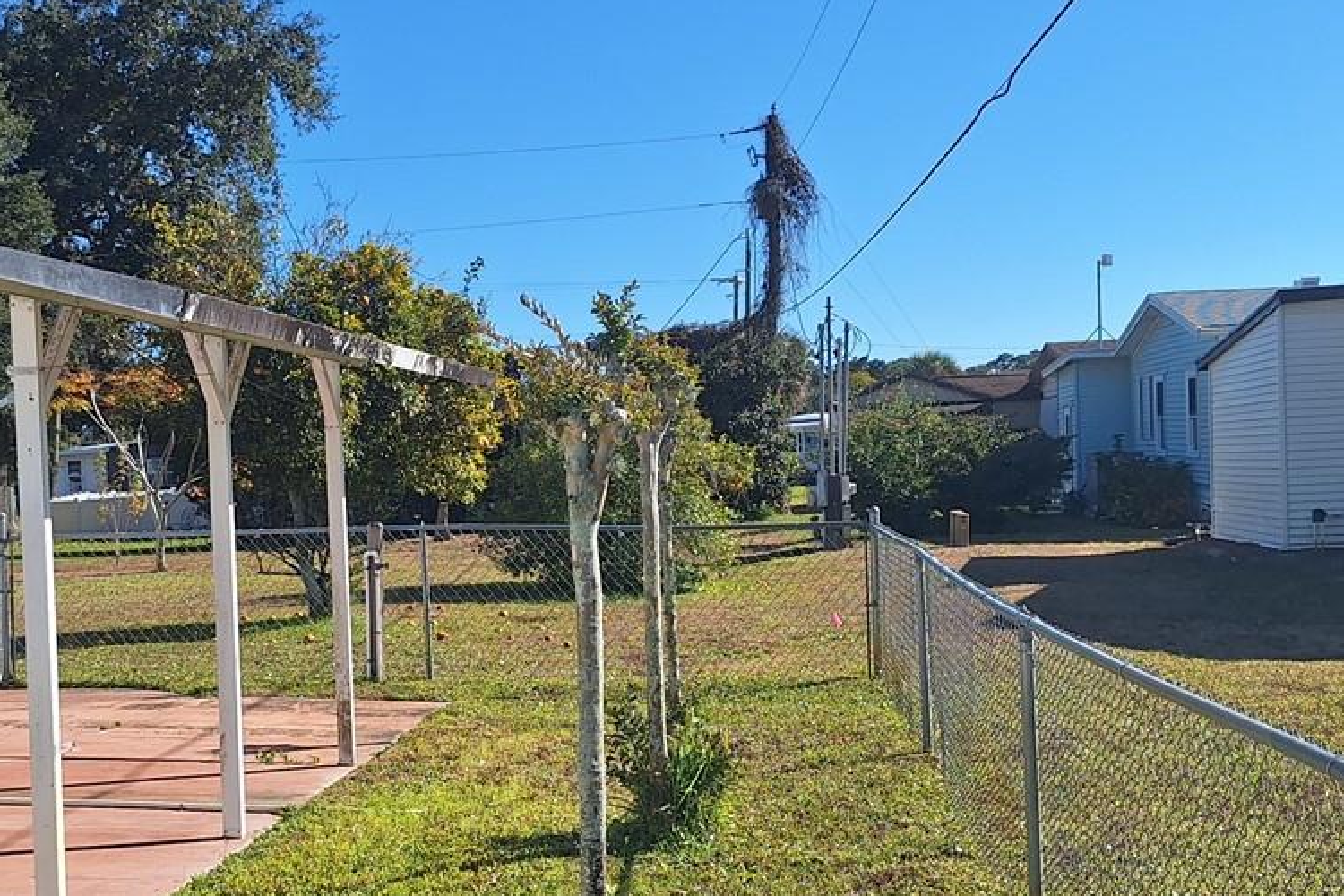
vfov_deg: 26.5
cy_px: 514
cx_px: 513
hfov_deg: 38.7
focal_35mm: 51
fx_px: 1904
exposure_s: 1/3891
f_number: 1.8
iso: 40
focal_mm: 5.54
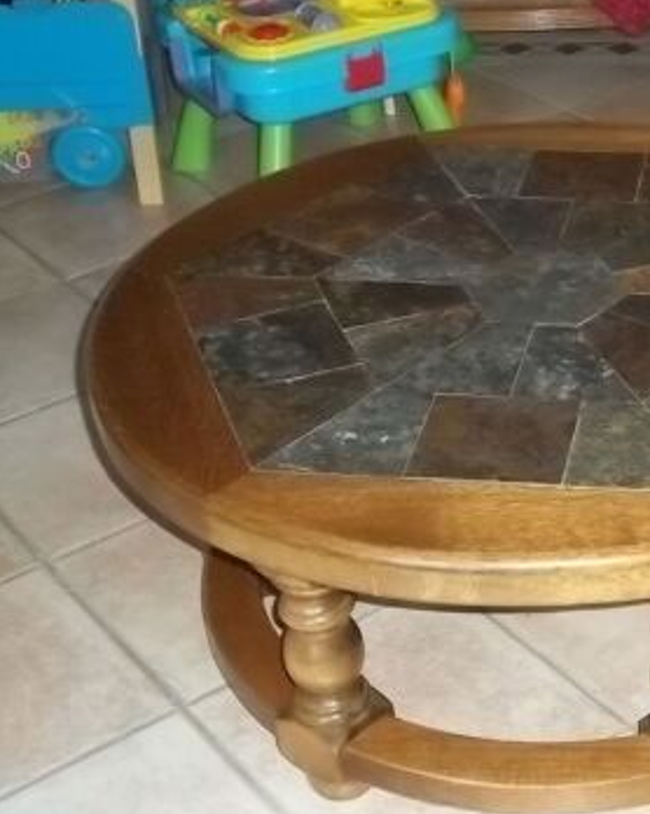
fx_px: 1492
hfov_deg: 24.0
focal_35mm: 62
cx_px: 556
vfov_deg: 30.5
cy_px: 416
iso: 320
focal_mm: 8.2
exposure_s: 1/40
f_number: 3.5
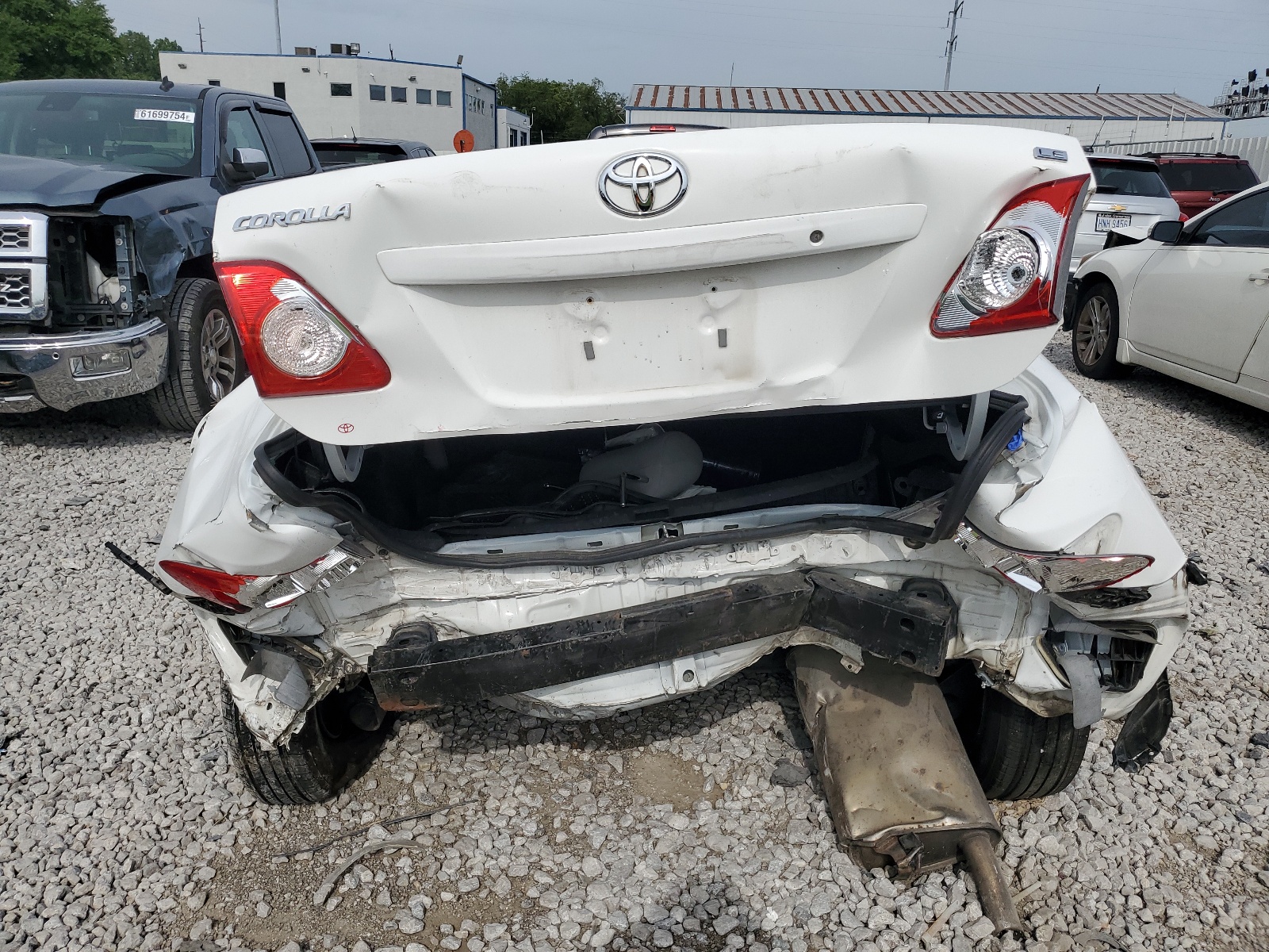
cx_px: 634
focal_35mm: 26
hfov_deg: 67.3
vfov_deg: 53.1
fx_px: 953
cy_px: 476
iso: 50
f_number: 1.5
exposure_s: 1/5000
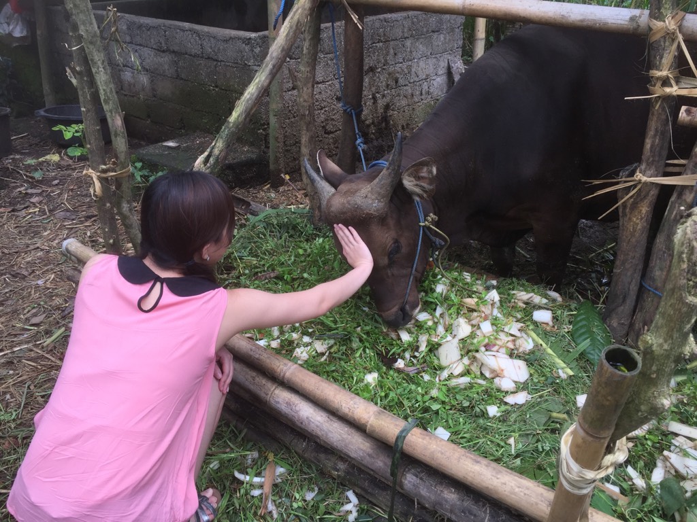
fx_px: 584
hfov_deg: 61.7
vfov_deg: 48.2
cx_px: 348
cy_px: 261
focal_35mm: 29
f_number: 2.2
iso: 32
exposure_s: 1/237
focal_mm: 4.15
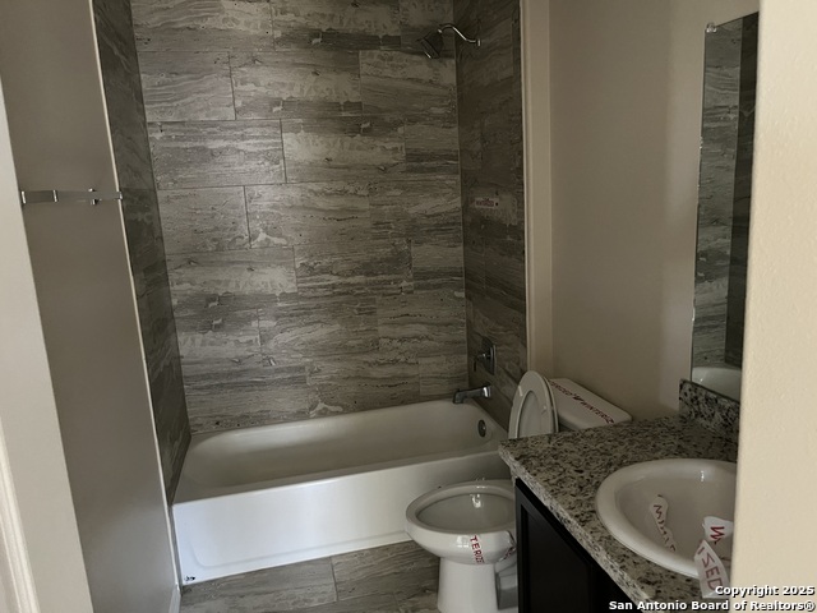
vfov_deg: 53.1
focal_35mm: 26
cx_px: 408
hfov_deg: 67.3
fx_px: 614
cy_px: 306
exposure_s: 1/30
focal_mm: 5.1
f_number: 1.6
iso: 640
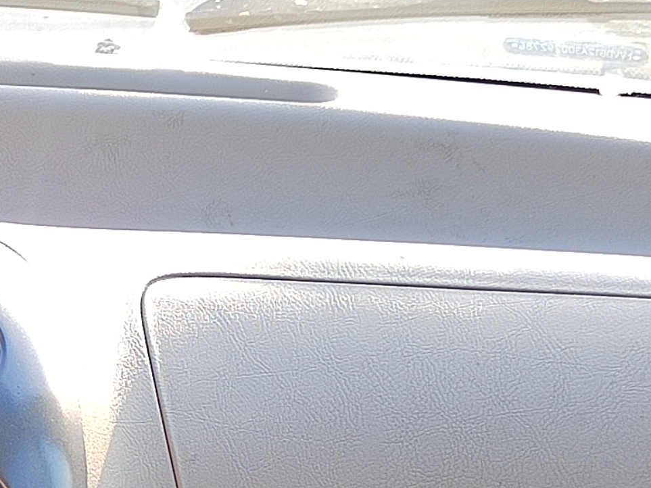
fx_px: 2896
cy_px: 499
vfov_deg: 9.6
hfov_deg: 12.3
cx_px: -302
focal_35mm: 154
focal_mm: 5.52
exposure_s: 1/100
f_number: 1.9
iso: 125
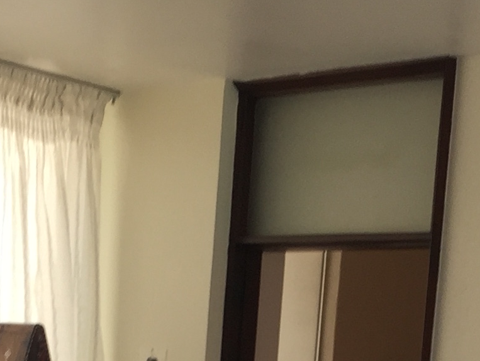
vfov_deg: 11.0
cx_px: 366
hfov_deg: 15.8
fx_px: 1720
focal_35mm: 124
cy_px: 697
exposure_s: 1/30
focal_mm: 4.15
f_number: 2.2
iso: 32
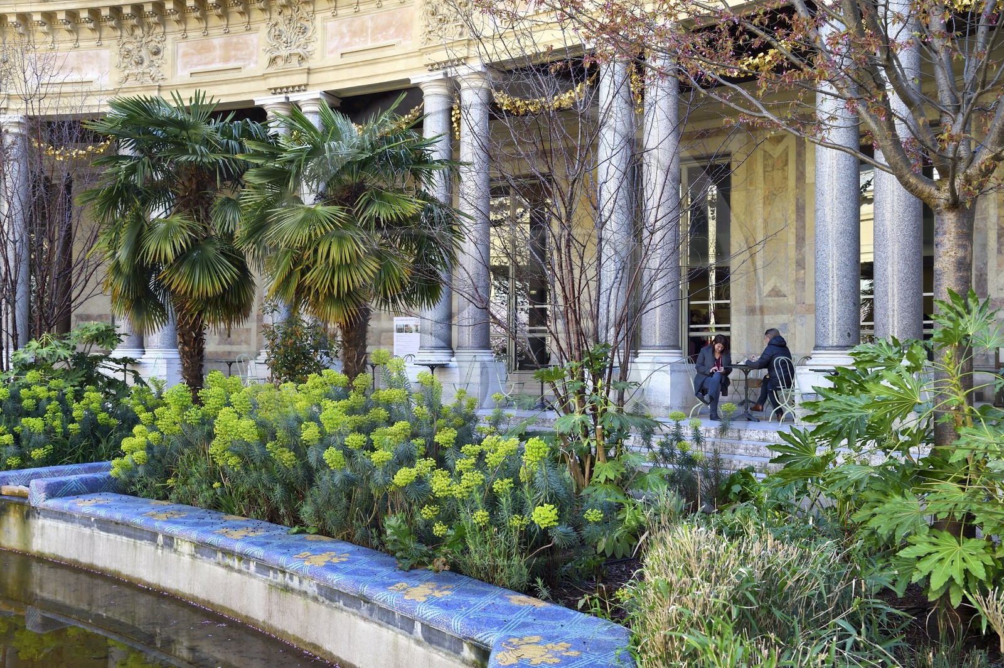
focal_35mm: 35
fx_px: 975
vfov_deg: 37.8
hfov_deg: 54.5
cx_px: 502
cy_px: 334
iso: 200
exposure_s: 1/60
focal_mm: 35
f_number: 8
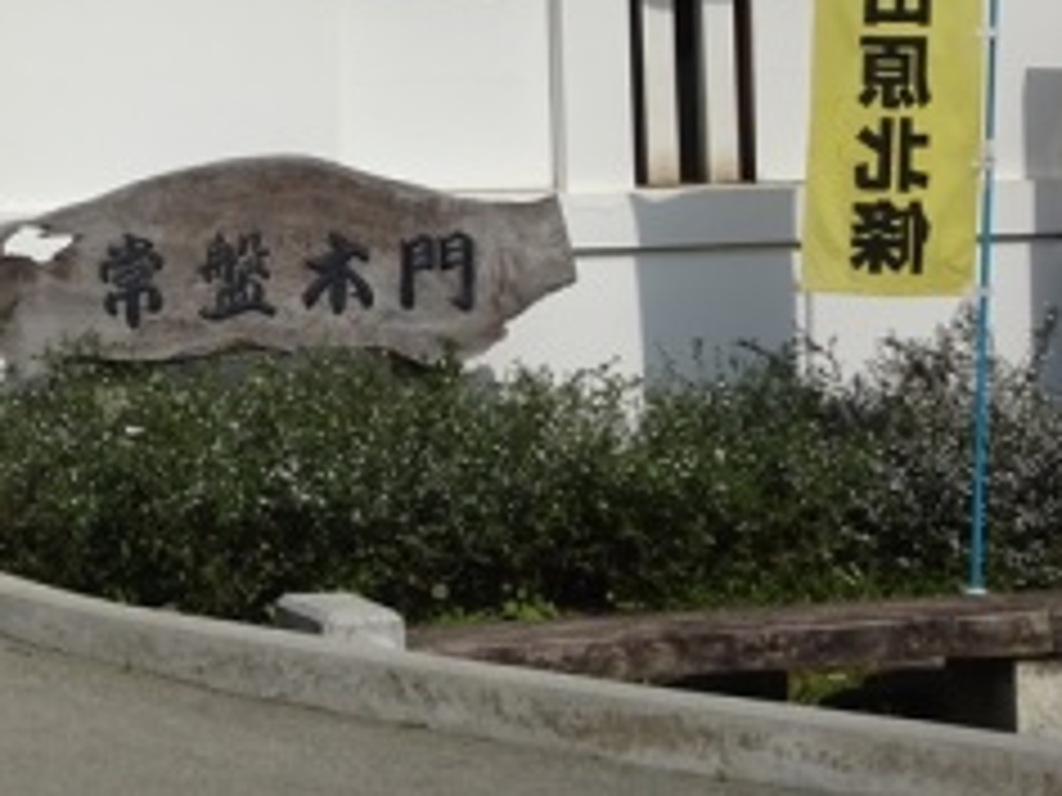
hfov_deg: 18.0
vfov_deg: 13.9
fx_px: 3252
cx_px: -32
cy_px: 101
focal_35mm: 106
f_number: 4.5
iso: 80
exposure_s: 1/1000
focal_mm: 8.51
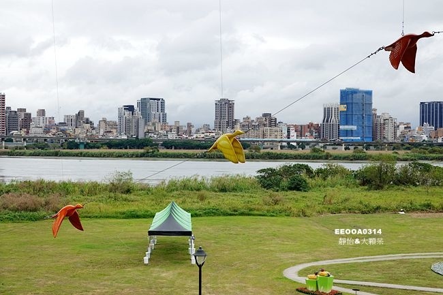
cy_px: 148
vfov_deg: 19.4
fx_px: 861
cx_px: 222
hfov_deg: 28.9
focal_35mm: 70
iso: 125
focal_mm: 25.85
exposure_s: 1/500
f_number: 4
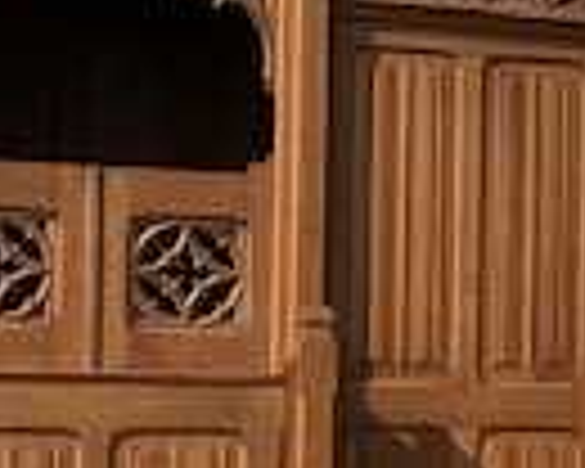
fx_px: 2164
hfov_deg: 14.7
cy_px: 378
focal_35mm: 125
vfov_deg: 12.3
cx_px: 752
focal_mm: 4.25
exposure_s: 1/2075
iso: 25
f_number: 1.8
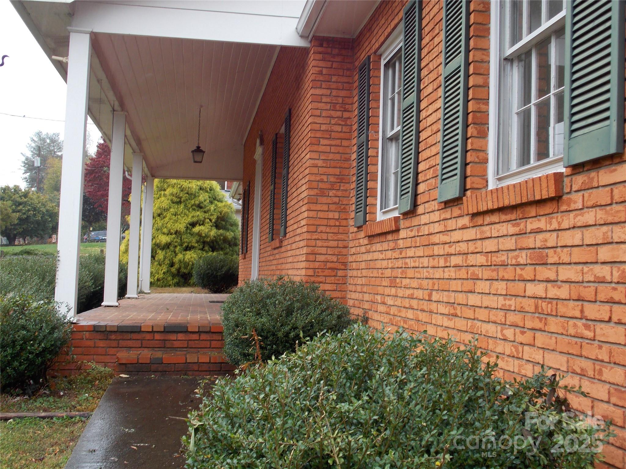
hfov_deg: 45.8
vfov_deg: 35.1
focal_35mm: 41
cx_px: 313
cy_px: 234
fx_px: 741
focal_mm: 7.3
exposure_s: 1/30
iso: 125
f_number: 3.6
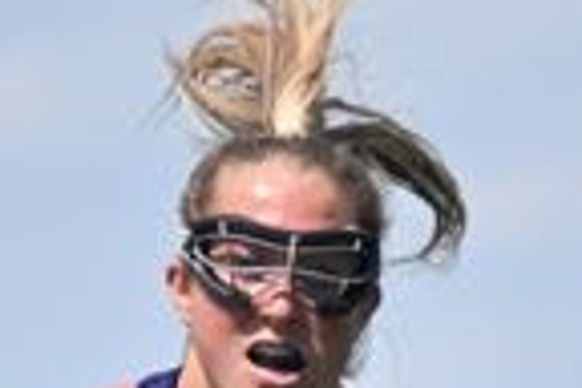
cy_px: 843
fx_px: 38781
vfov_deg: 0.6
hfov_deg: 0.9
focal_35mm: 2399
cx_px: -93
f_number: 5.6
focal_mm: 260
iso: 640
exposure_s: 1/4000
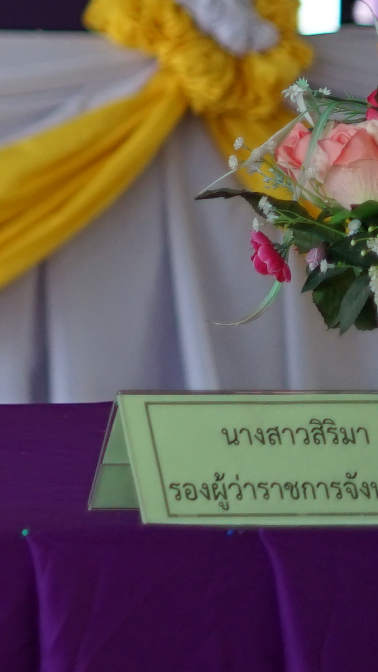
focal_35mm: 262
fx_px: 4666
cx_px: -1060
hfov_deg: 4.3
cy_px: -232
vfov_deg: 8.1
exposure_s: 1/800
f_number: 1.8
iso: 400
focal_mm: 50
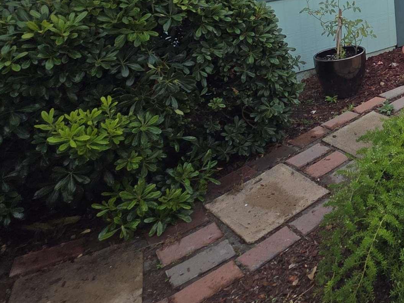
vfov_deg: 32.3
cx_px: 448
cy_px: -45
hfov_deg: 39.6
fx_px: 443
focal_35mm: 38
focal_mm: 2.2
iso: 40
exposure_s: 1/1433
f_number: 1.9
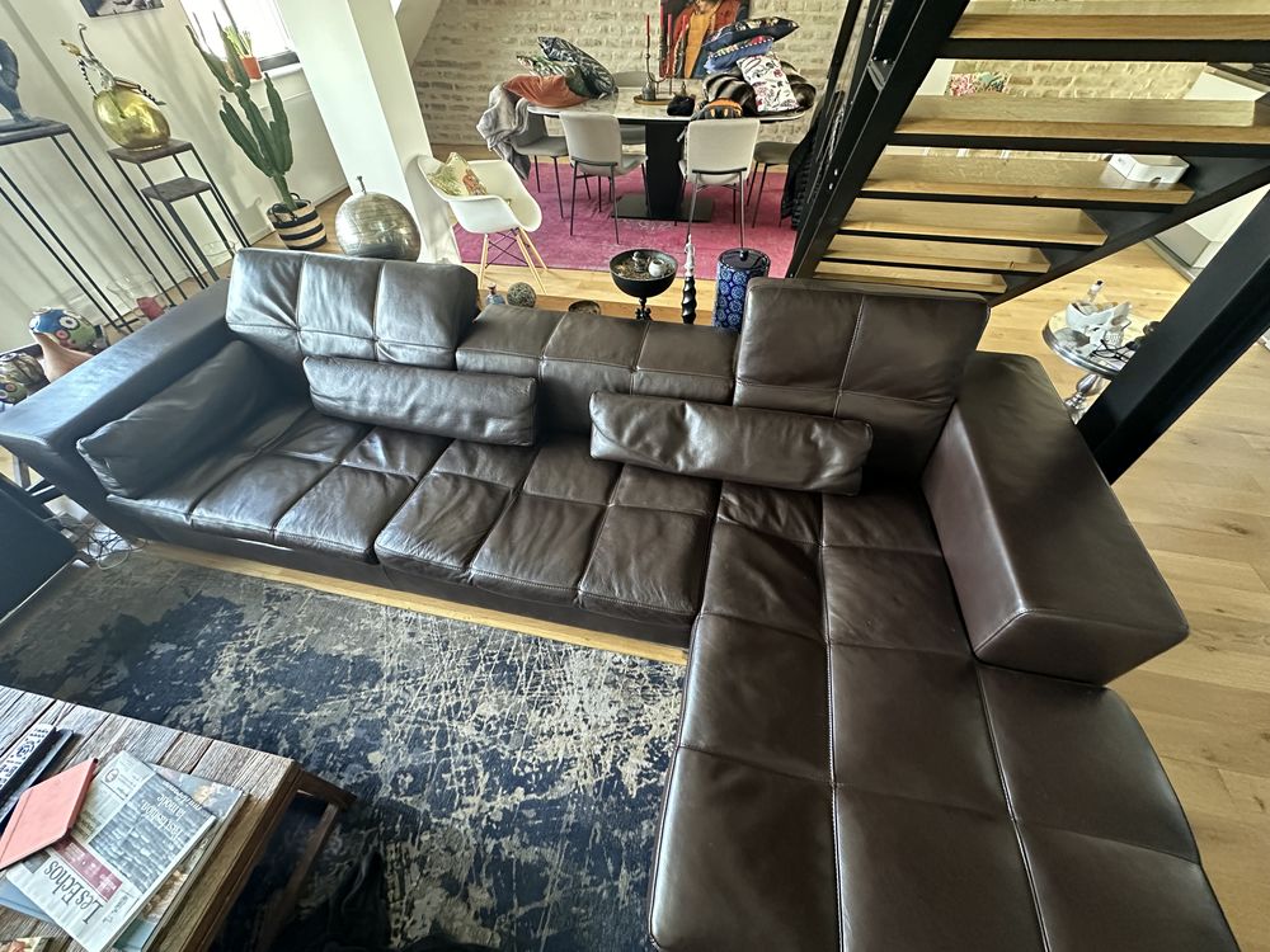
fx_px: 514
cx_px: 635
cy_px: 476
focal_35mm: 14
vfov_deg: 85.7
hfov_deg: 102.1
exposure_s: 1/60
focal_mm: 2.22
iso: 1000
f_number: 2.2
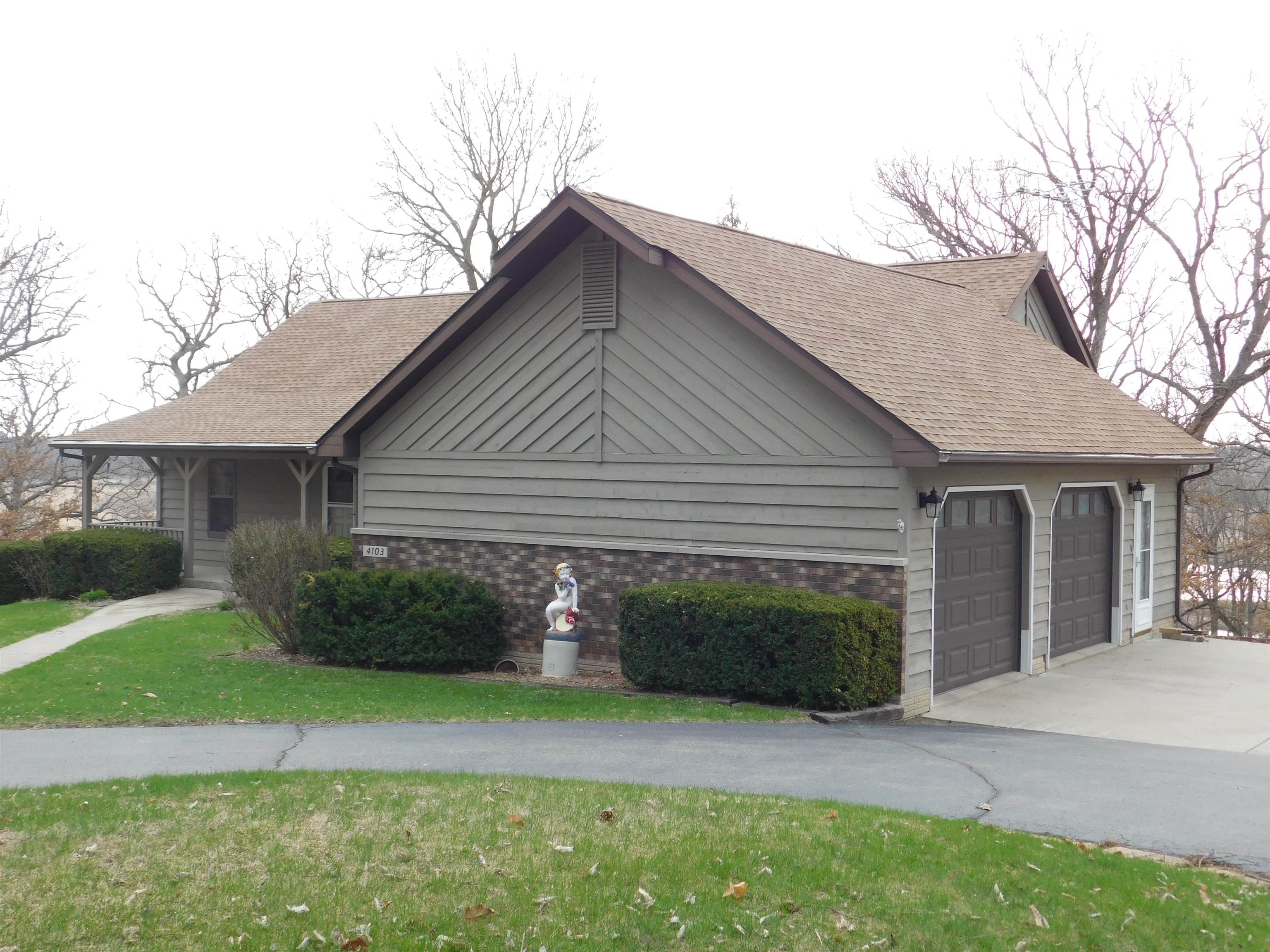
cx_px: 635
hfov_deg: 46.8
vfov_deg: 36.0
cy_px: 476
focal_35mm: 40
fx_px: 1468
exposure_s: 1/50
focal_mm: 7.1
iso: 125
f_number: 3.6
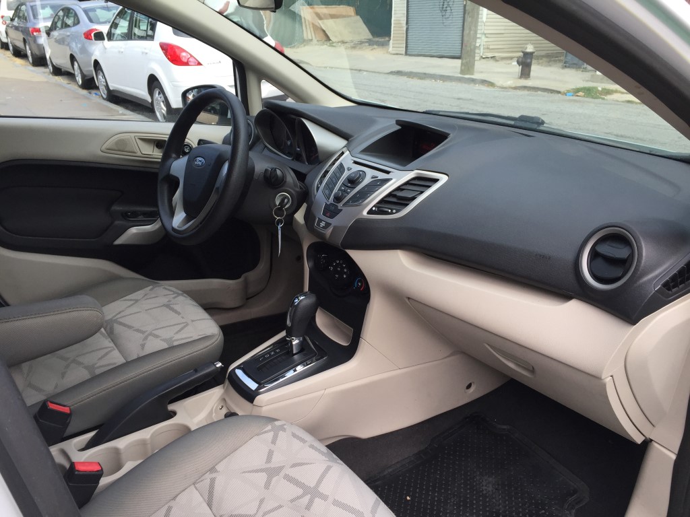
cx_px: 345
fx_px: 578
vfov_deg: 48.2
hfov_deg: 61.7
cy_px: 258
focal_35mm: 29
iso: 32
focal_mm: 4.15
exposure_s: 1/542
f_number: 2.2
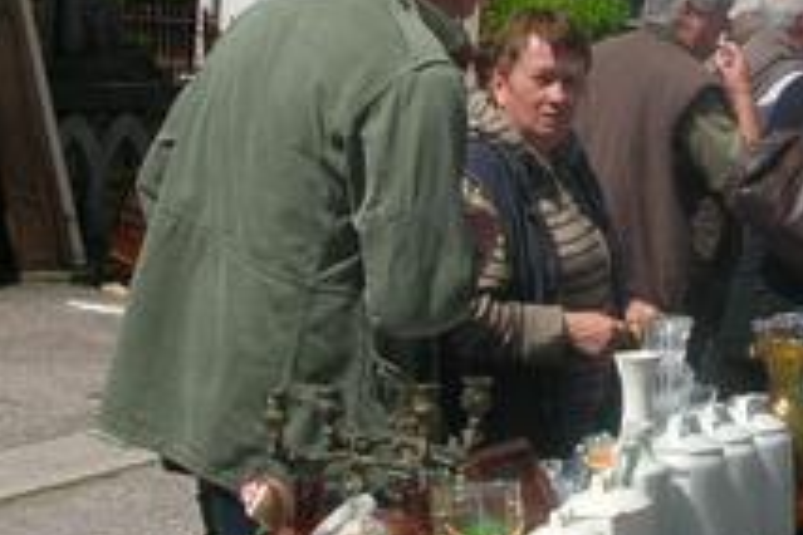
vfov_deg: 10.9
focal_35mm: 125
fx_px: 2788
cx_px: 811
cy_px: 45
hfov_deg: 16.1
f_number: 5.9
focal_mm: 6.6
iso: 50
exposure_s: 1/389
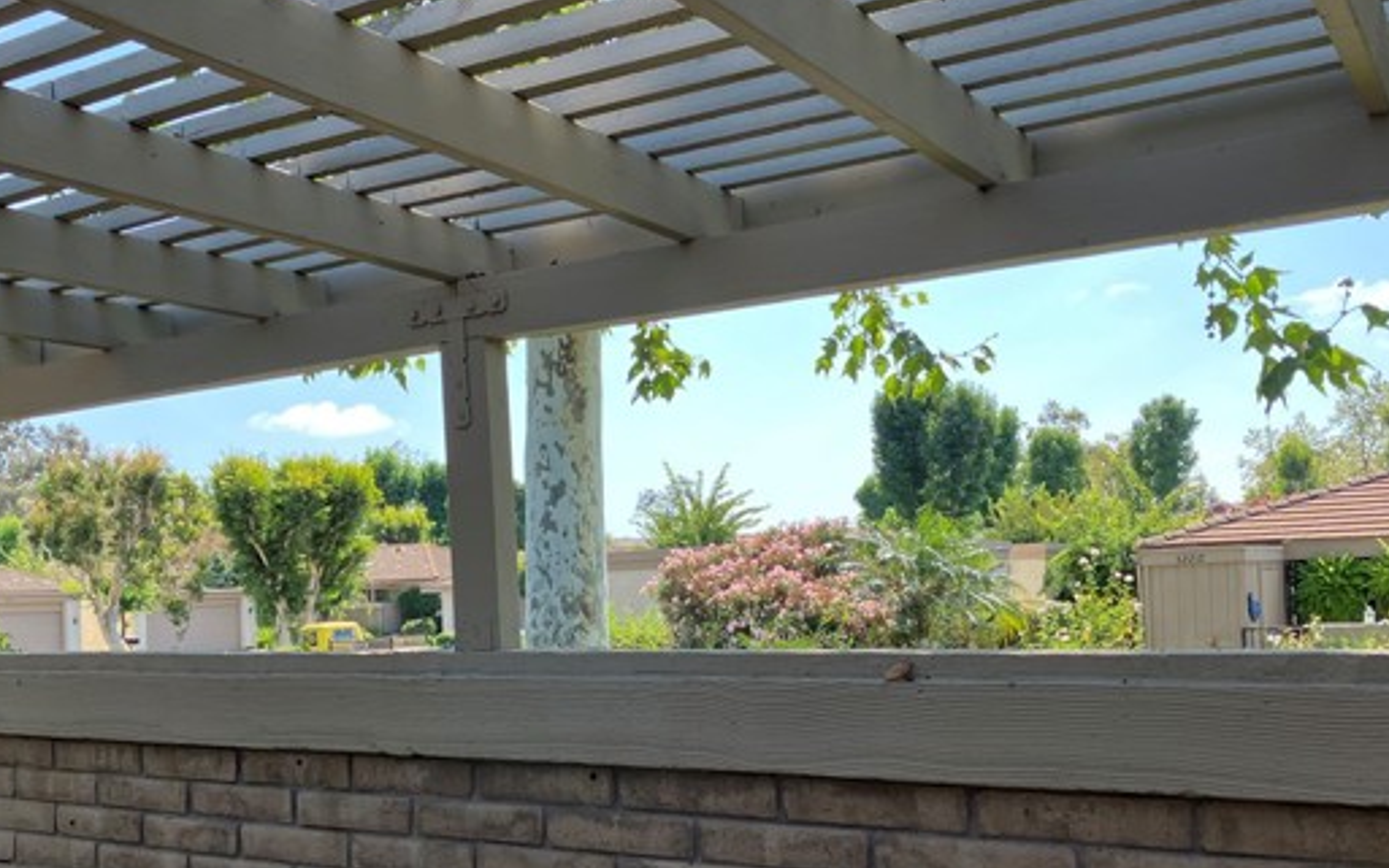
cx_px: 658
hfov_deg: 52.7
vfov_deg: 34.2
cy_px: 571
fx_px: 1401
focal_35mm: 37
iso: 32
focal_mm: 3.99
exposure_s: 1/467
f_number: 1.8
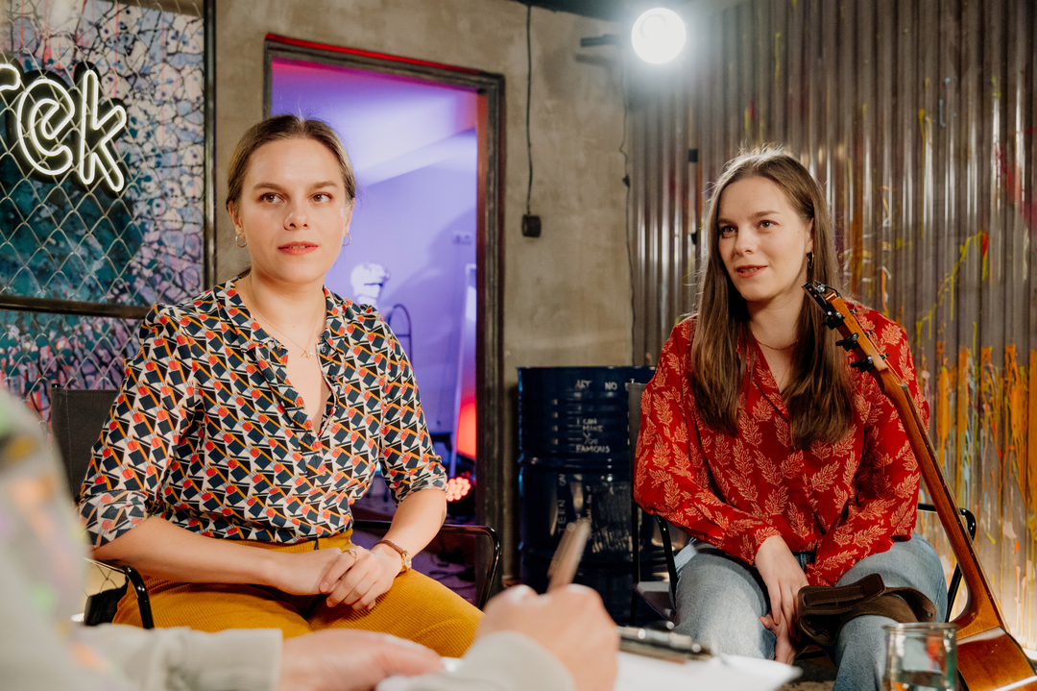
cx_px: 518
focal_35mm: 38
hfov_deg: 50.7
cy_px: 346
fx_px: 1094
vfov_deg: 35.0
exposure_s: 1/800
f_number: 4
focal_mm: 38
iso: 3200
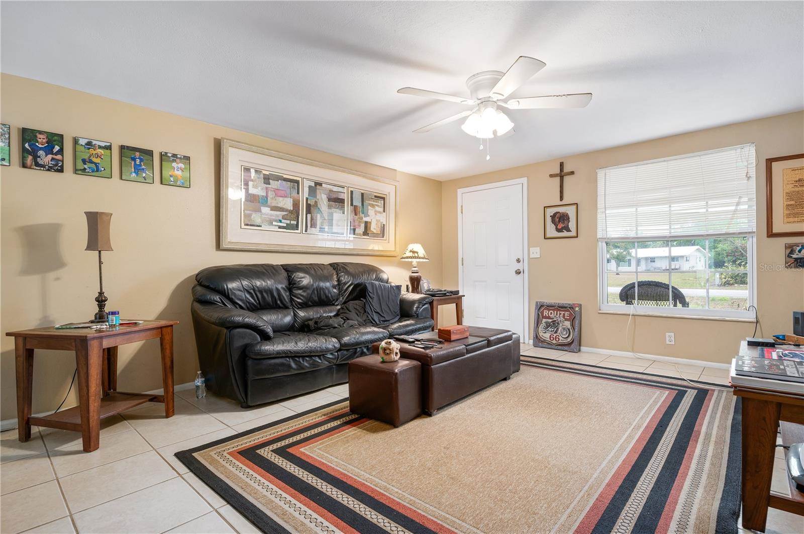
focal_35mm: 17
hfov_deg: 93.3
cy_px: 267
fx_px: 379
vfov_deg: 70.3
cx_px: 402
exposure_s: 1/8
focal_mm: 17
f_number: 8
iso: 500
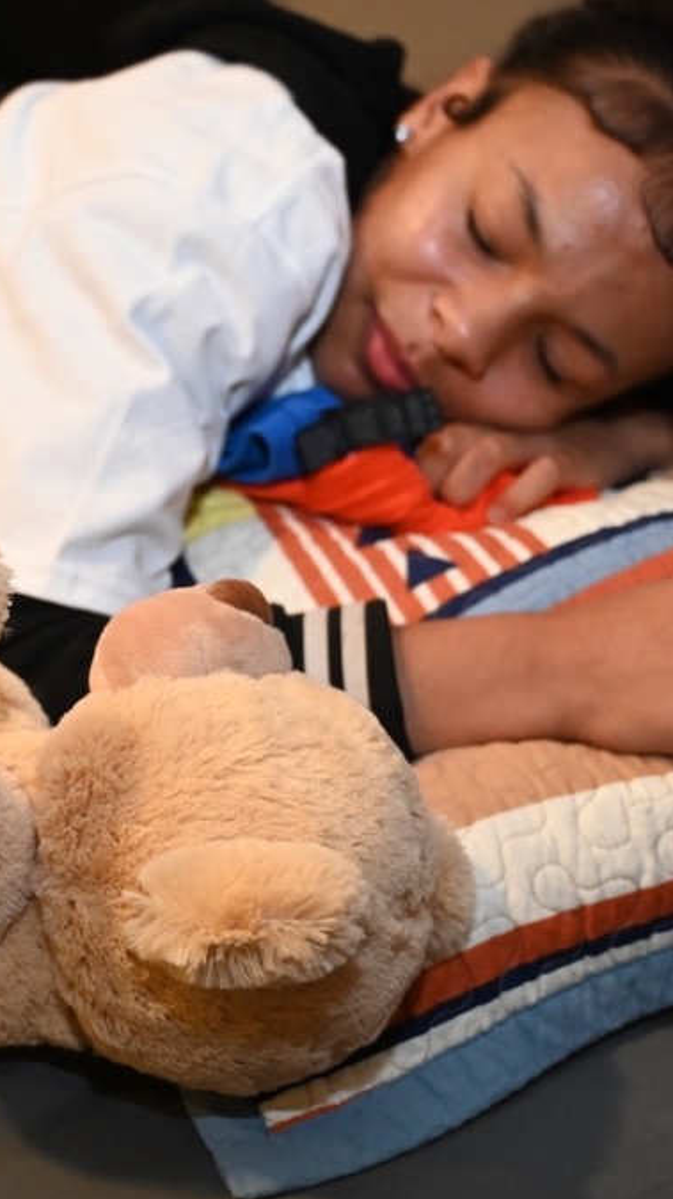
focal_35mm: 62
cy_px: 602
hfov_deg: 19.1
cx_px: 107
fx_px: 1970
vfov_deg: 33.8
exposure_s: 1/100
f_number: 4
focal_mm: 39
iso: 3200
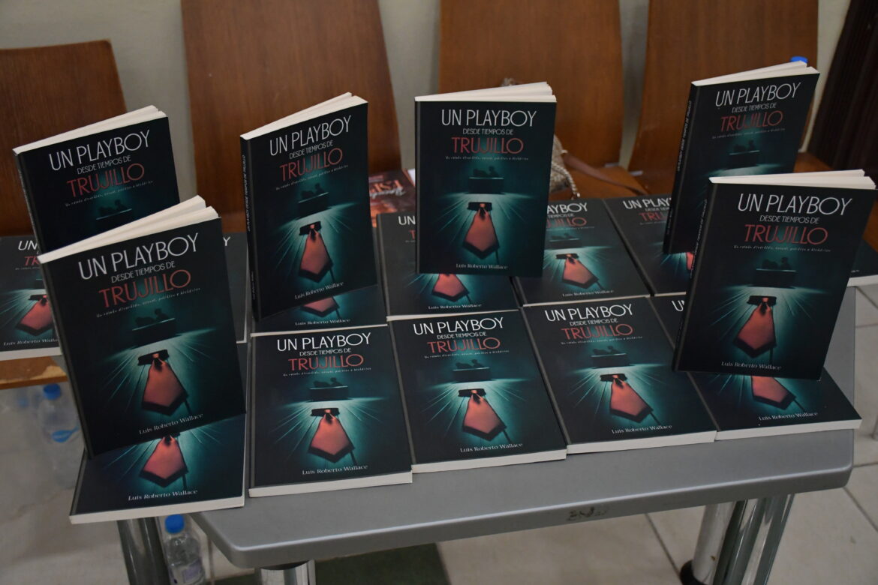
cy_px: 292
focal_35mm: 40
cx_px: 439
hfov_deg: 48.5
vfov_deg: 33.4
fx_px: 975
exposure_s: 1/200
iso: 3200
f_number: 4
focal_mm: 27
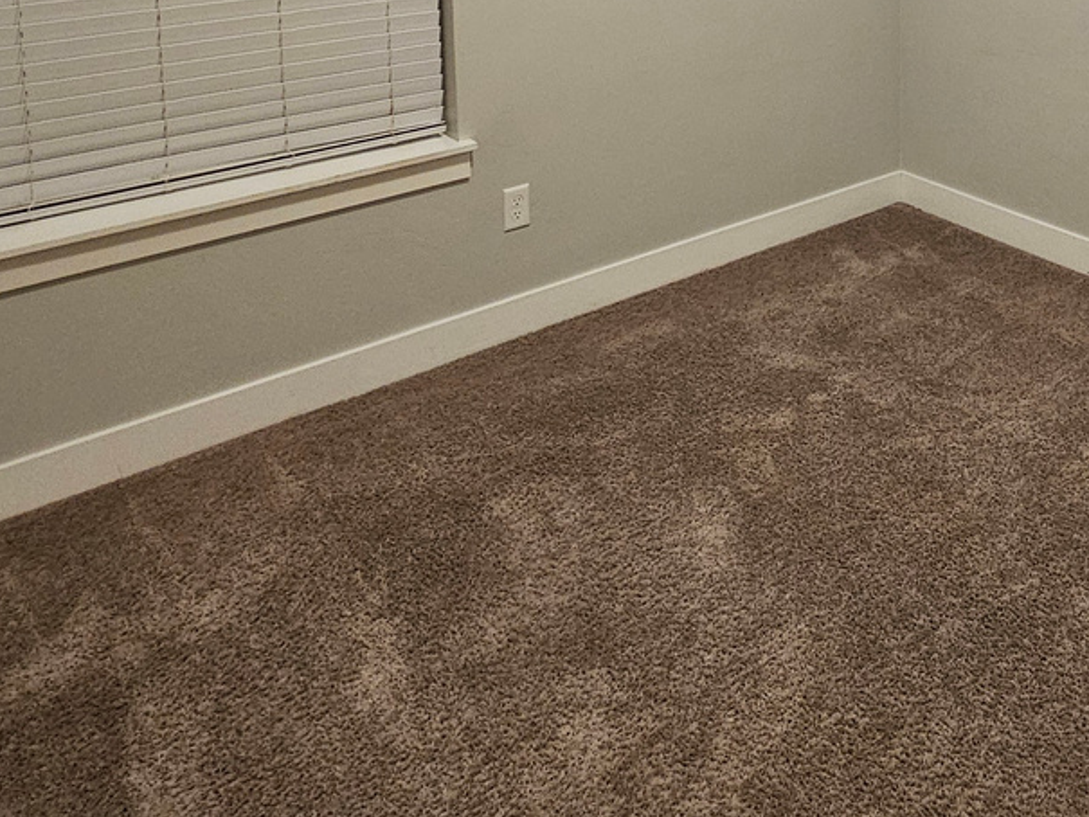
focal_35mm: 33
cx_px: 904
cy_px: -112
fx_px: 1038
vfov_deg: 35.7
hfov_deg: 51.2
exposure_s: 1/30
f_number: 2.2
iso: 400
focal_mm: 2.2
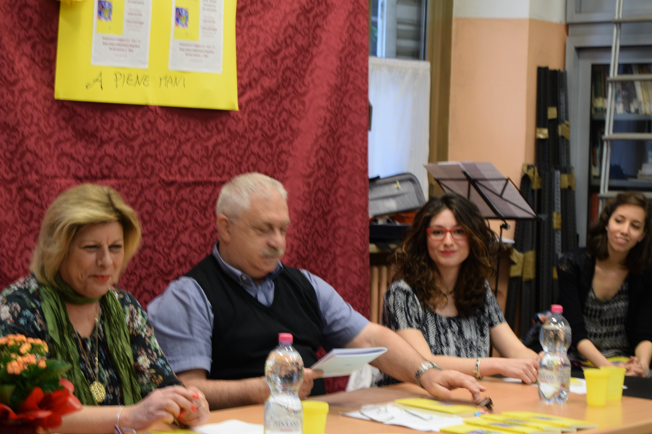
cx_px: 327
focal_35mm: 89
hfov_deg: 23.0
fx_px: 1603
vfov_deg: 15.4
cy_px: 213
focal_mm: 55
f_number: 5.6
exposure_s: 1/20
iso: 800
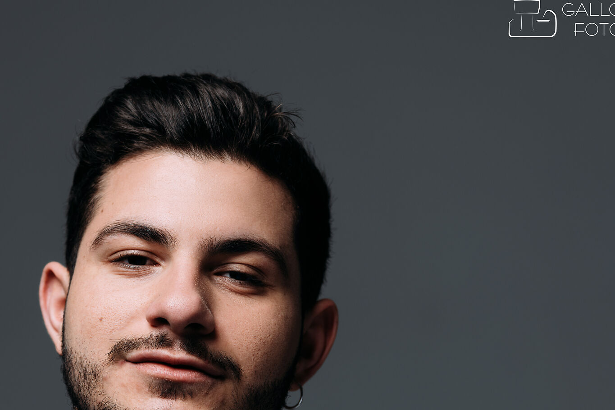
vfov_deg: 6.7
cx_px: 112
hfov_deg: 10.1
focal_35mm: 204
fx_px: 3485
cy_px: 314
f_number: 4
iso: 100
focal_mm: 116
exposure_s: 1/160
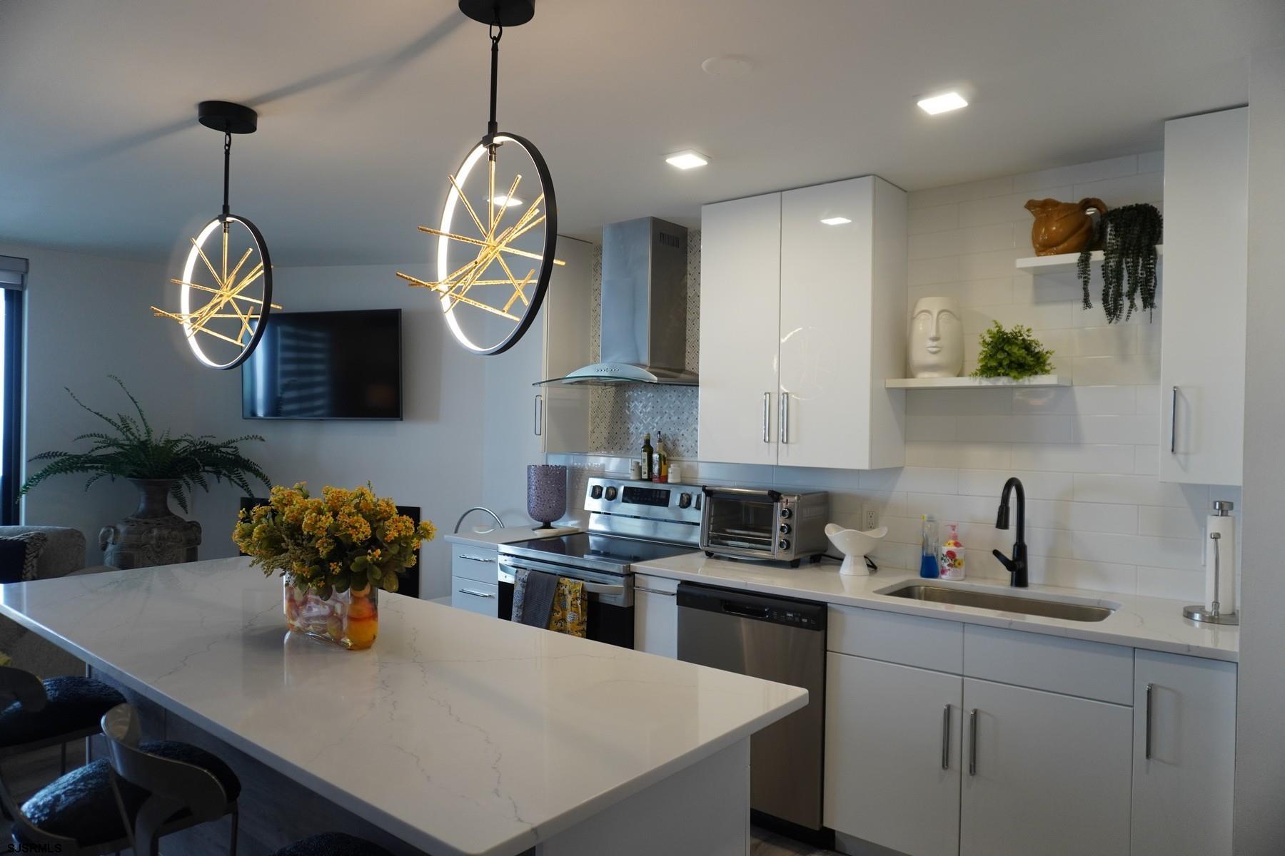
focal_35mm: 24
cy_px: 428
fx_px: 857
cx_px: 642
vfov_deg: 53.1
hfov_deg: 73.7
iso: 500
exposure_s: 1/160
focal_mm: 16
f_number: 4
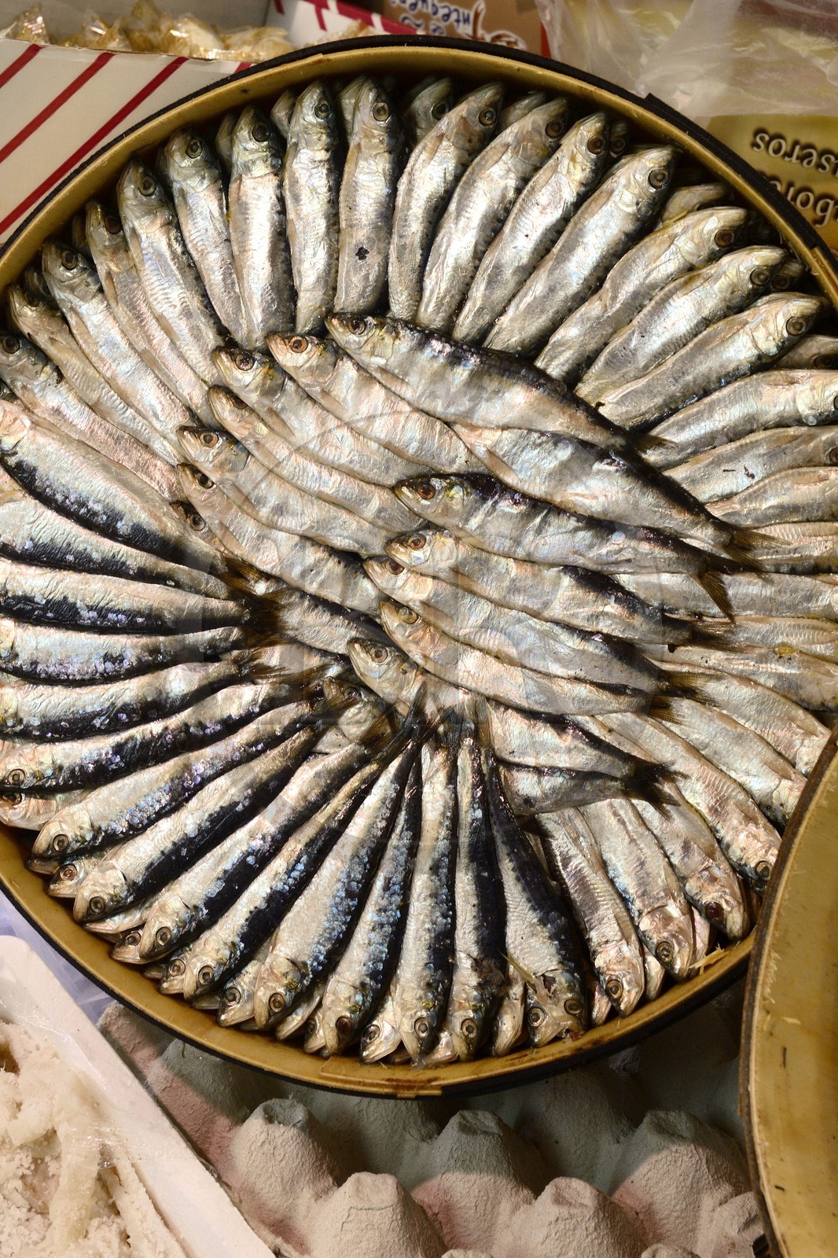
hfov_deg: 22.6
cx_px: 419
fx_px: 2096
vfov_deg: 33.4
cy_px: 629
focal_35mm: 60
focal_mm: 60
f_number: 9
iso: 1600
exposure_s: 1/60
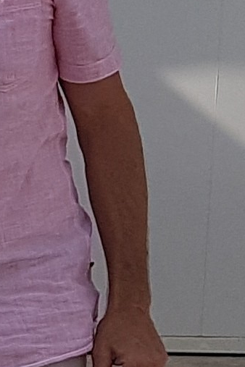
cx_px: -902
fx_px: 2195
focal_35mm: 215
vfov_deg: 9.4
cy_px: 442
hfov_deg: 5.2
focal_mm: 4.2
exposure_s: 1/2760
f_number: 1.7
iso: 40
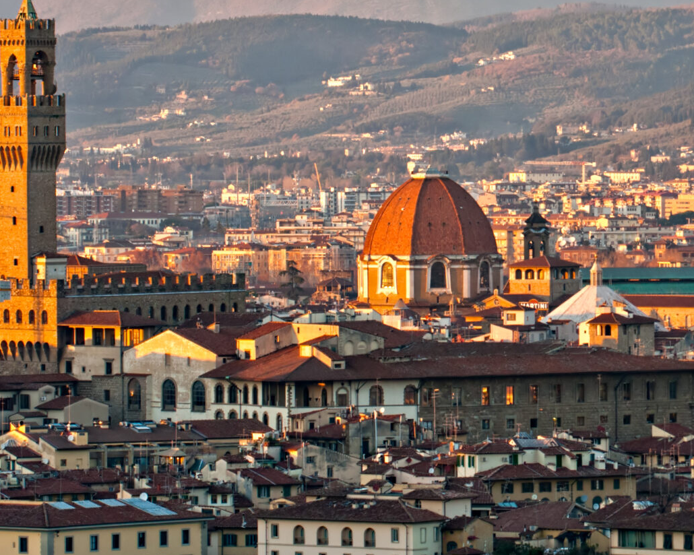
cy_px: 39
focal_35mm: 350
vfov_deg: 4.4
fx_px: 7189
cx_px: 722
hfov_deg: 5.5
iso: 200
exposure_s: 1/350
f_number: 4
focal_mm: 100
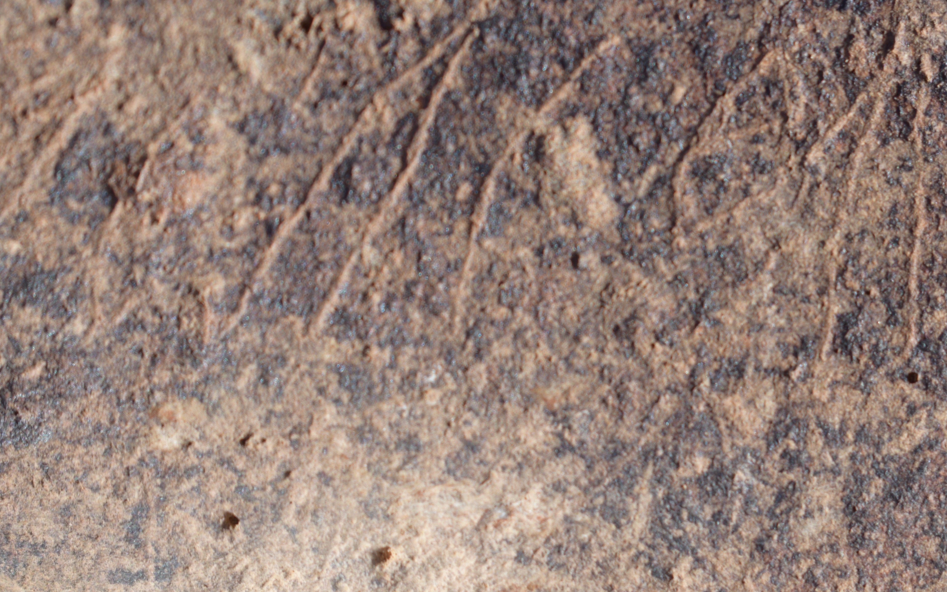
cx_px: 730
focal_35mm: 132
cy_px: 217
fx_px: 3401
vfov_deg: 9.9
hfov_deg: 15.8
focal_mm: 55
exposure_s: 1/800
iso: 200
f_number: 5.6
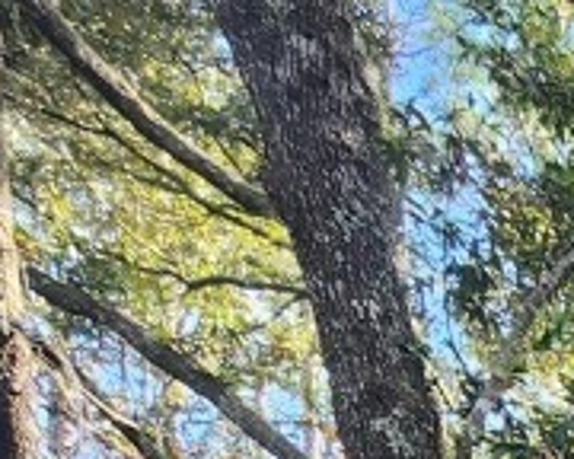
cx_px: 1263
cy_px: 1148
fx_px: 1223
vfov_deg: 13.8
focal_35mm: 72
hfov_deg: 16.5
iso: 50
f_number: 2.2
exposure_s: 1/60
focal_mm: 2.2
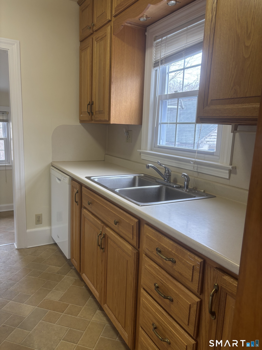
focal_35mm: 26
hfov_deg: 53.1
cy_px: 175
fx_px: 262
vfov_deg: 67.3
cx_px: 131
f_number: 1.6
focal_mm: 5.96
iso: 80
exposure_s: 1/60
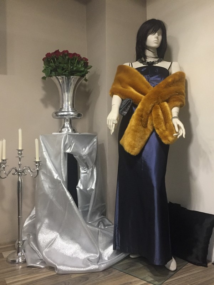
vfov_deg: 61.7
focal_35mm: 29
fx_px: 239
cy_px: 142
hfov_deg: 48.2
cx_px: 107
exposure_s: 1/33
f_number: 2.2
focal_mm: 4.15
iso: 200
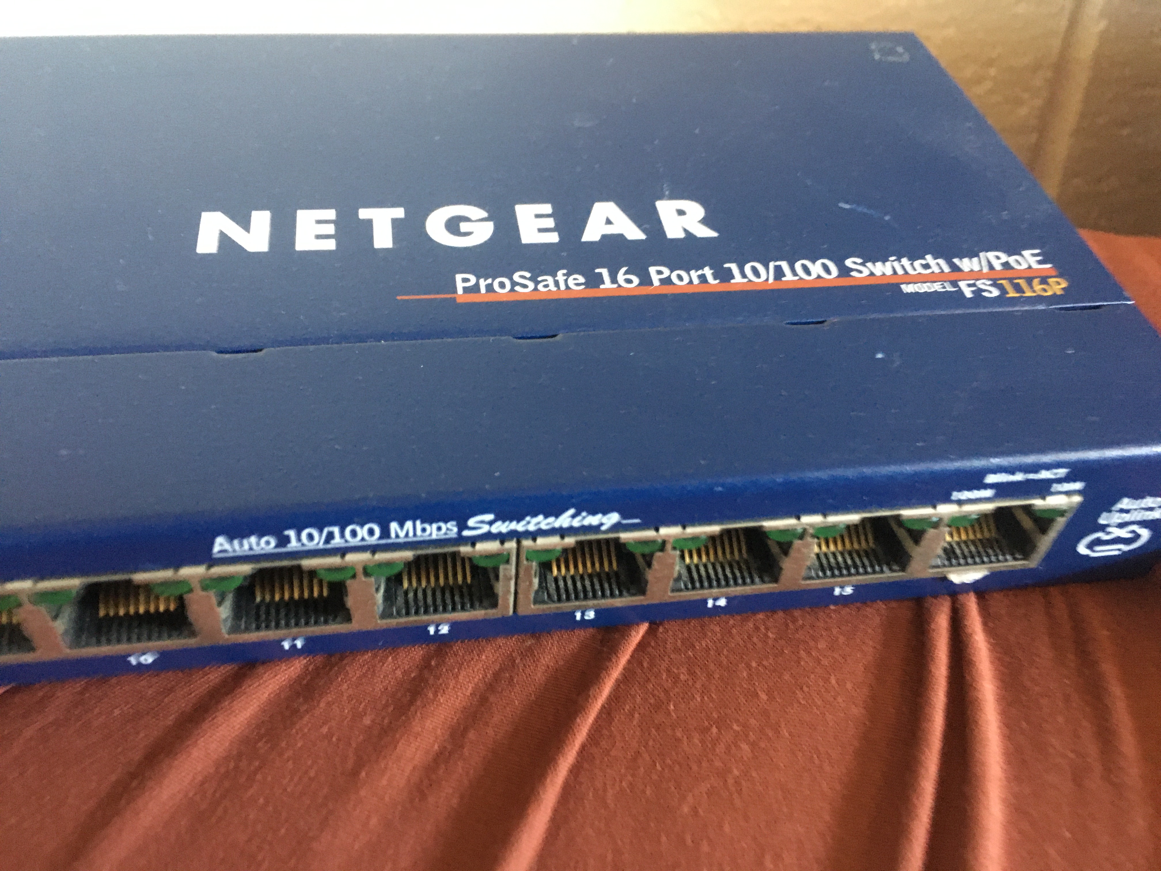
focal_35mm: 29
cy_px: 436
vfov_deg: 48.2
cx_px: 580
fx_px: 973
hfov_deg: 61.7
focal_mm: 4.15
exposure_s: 1/15
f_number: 2.2
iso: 320
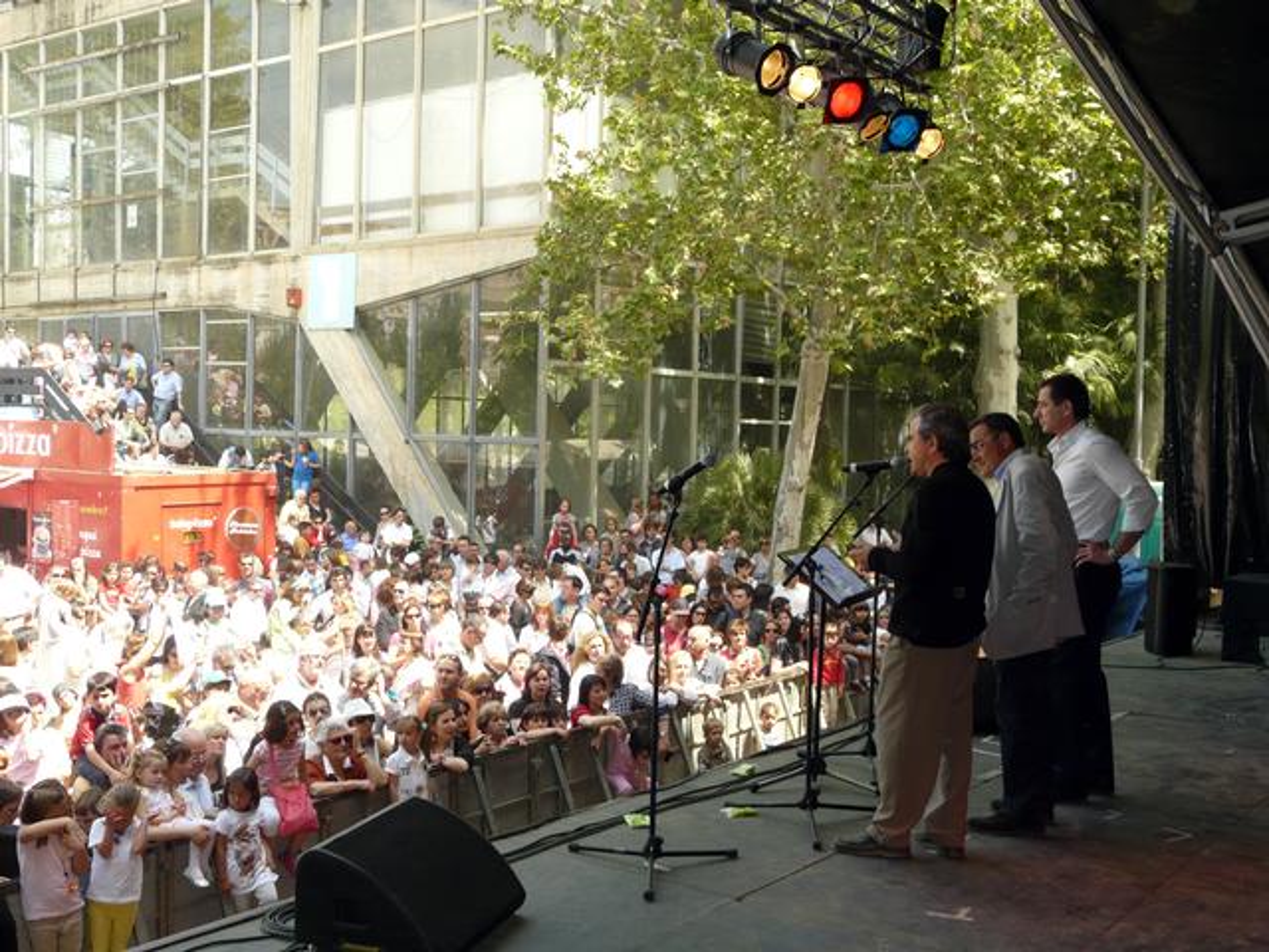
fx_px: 1430
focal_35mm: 39
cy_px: 476
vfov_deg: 36.8
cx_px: 634
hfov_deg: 47.9
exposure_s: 1/250
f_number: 2.8
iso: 100
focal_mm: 6.4
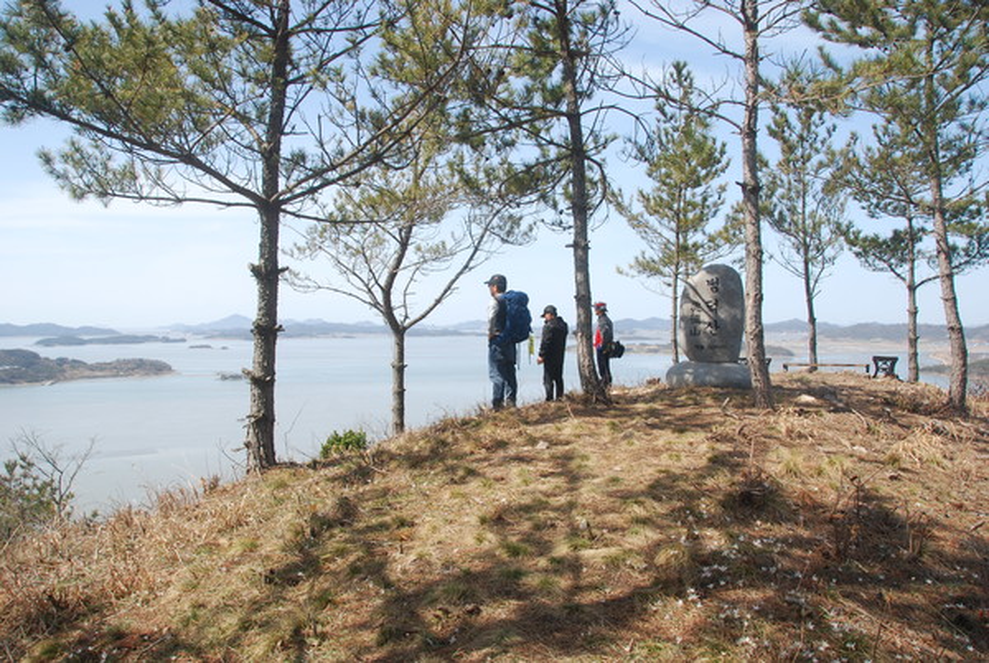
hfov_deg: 67.3
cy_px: 332
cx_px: 494
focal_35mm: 27
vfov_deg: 48.1
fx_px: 743
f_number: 10
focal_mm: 18
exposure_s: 1/200
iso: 200
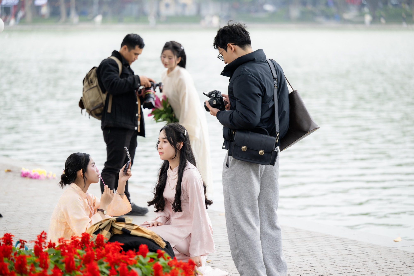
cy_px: 138
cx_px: 207
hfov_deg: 16.4
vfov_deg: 11.0
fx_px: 1437
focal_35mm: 125
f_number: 2.8
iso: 250
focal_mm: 125
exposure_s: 1/500
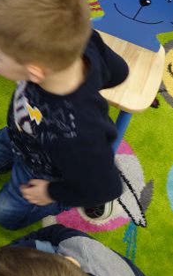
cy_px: 113
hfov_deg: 20.9
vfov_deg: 40.1
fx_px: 377
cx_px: -103
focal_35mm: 50
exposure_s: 1/30
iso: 250
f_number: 2.8
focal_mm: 8.8
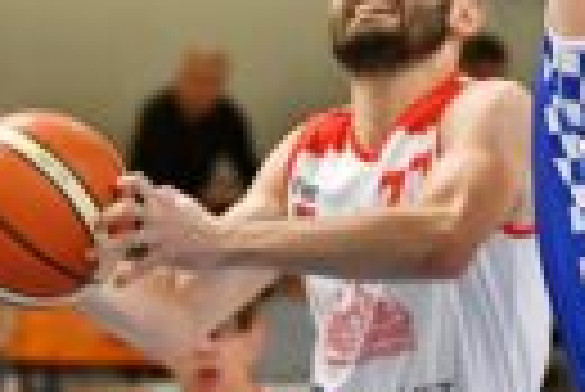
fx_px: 8020
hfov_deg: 4.2
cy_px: 340
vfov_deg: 2.8
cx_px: 396
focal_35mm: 493
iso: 1600
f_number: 2.8
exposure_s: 1/800
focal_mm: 80
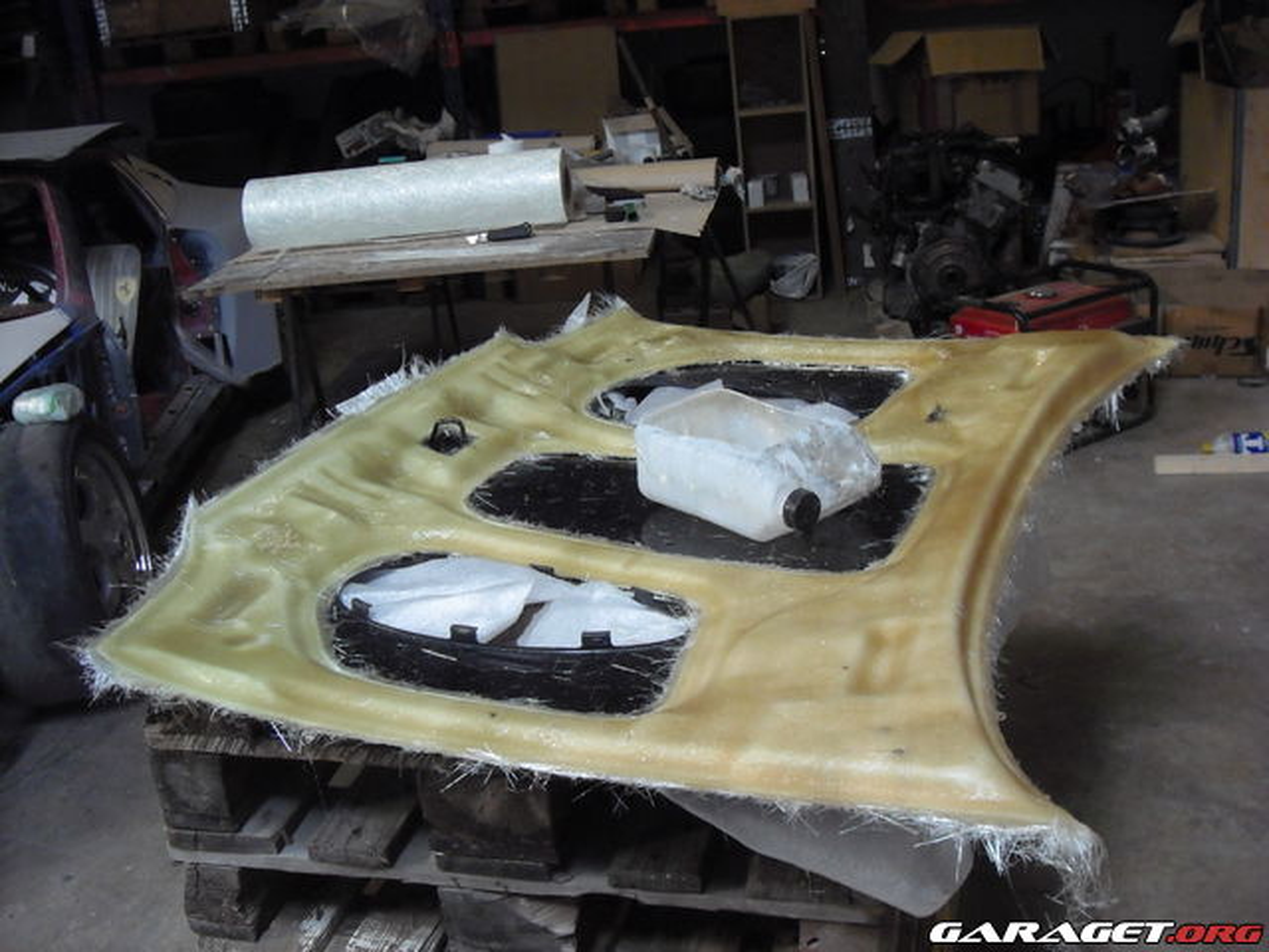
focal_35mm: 37
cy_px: 476
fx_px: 1356
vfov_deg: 38.7
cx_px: 634
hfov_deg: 50.1
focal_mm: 6.2
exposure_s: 1/60
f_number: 2.7
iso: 400
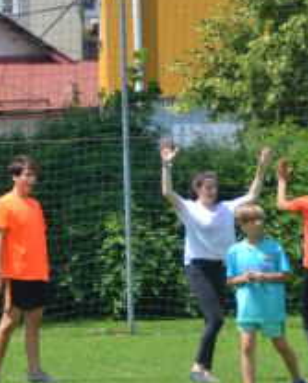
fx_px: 6145
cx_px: -46
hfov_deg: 2.9
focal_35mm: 540
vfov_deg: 3.6
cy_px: 294
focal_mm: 125
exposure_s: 1/1000
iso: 400
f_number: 6
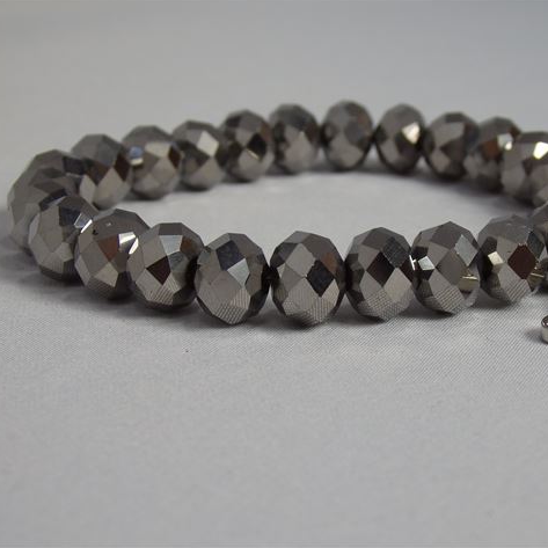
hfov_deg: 21.9
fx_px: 1415
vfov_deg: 21.9
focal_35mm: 79
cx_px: 321
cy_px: 271
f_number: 4.4
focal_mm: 11.9
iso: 125
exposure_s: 1/80
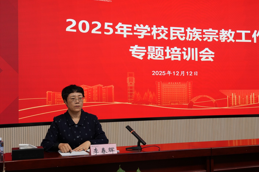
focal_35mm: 51
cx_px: 134
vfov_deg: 26.5
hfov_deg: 38.9
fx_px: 367
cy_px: 85
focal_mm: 32
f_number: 6.3
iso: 500
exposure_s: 1/60
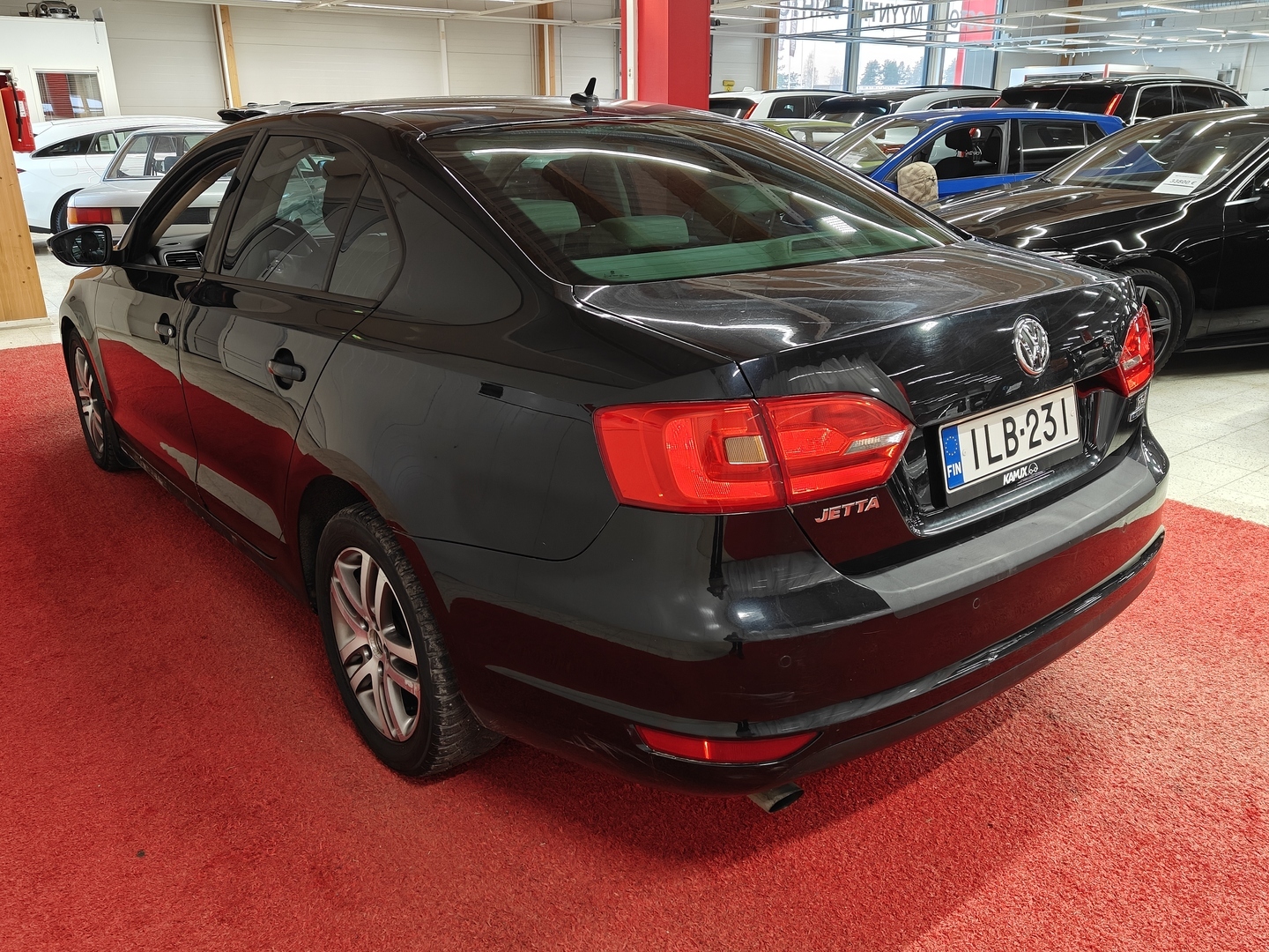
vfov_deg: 51.4
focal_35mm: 27
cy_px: 476
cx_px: 634
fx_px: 990
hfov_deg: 65.3
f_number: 1.8
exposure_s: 1/50
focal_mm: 5.59
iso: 80
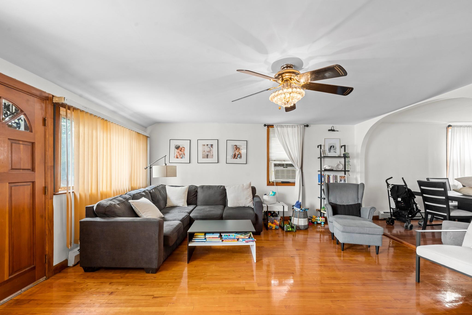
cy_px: 158
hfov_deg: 104.3
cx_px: 236
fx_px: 184
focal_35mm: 14
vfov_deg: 81.2
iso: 640
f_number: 10
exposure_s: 1/2
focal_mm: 14
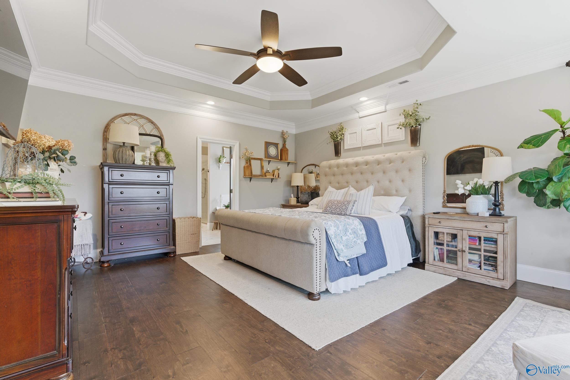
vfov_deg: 73.8
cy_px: 190
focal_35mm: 16
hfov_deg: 96.7
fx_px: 253
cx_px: 285
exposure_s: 1/80
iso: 250
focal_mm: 16
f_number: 9
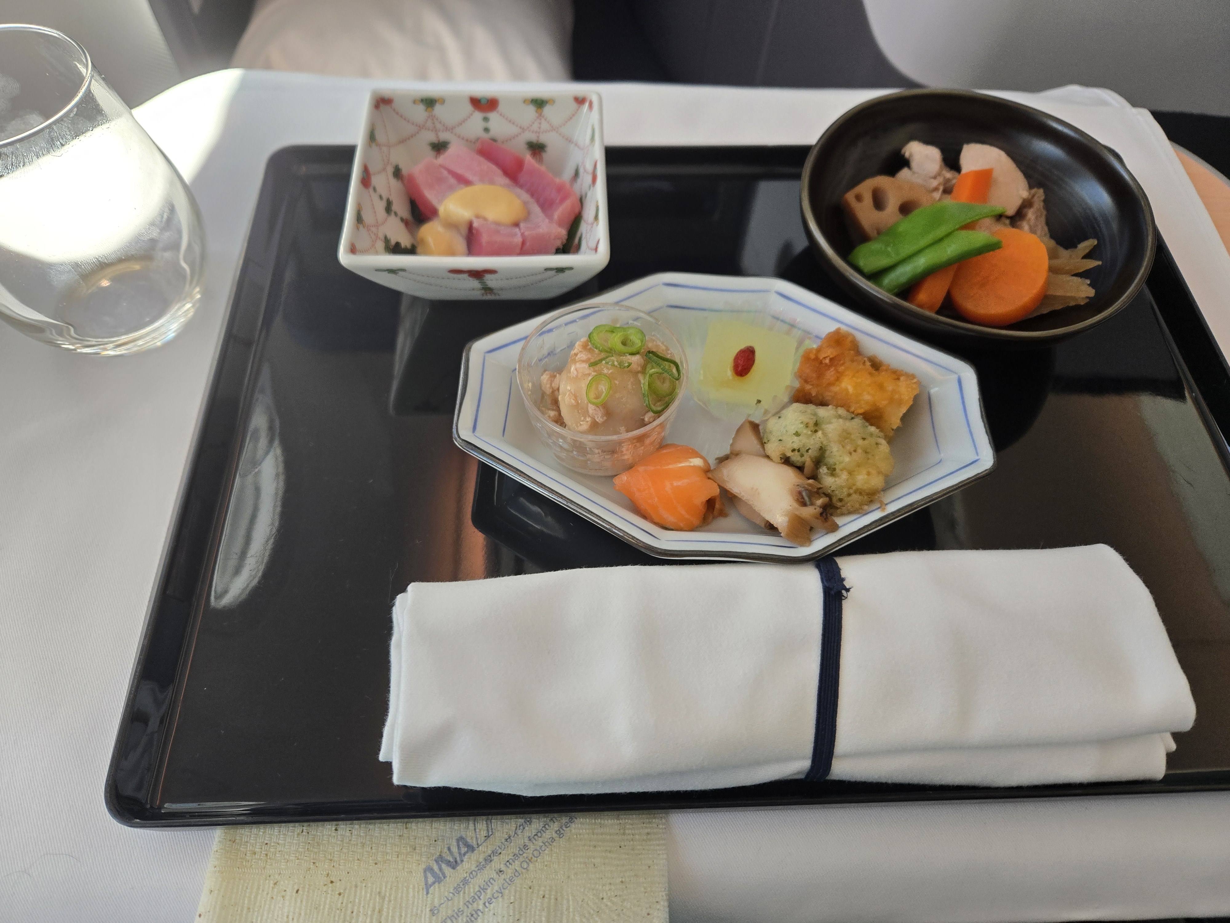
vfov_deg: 58.9
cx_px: 615
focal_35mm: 23
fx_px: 817
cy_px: 462
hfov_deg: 73.9
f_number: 1.8
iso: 80
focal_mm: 5.4
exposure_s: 1/55.3
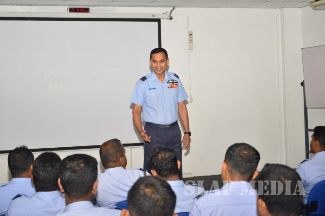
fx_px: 609
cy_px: 108
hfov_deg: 29.9
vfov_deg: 20.1
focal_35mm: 68
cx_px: 162
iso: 800
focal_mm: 45
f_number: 4.8
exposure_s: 1/125
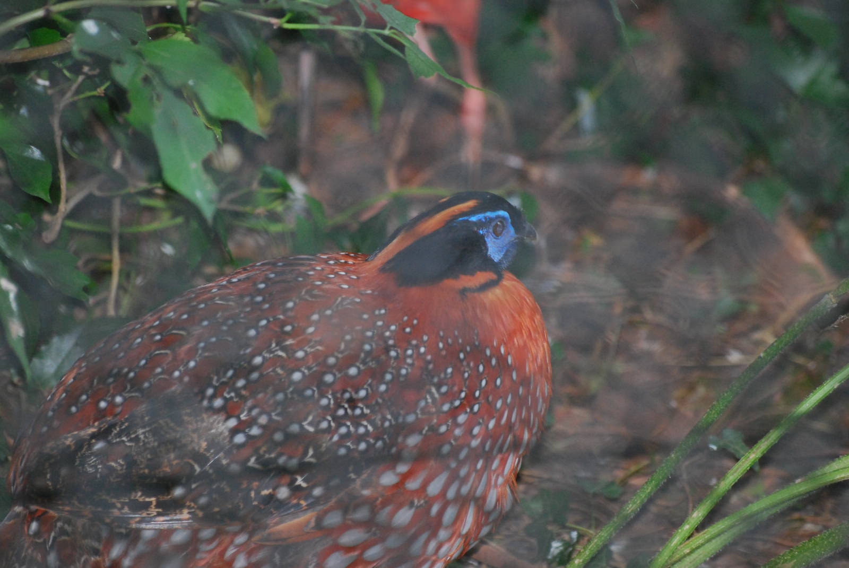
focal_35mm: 360
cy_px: 284
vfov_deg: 3.8
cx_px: 424
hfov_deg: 5.7
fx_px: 8500
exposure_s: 1/125
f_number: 5.3
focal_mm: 240
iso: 1000
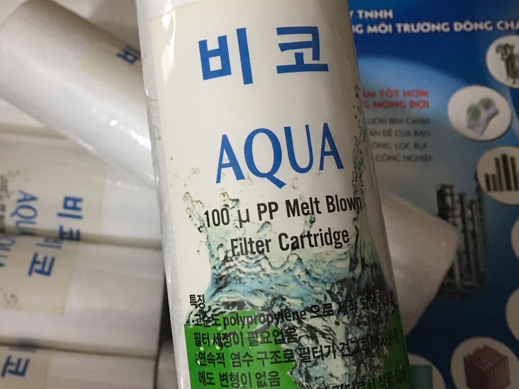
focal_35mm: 45
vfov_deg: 31.9
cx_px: 186
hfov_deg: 41.7
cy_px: 133
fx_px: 675
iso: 80
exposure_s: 1/17
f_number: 2.2
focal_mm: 4.15
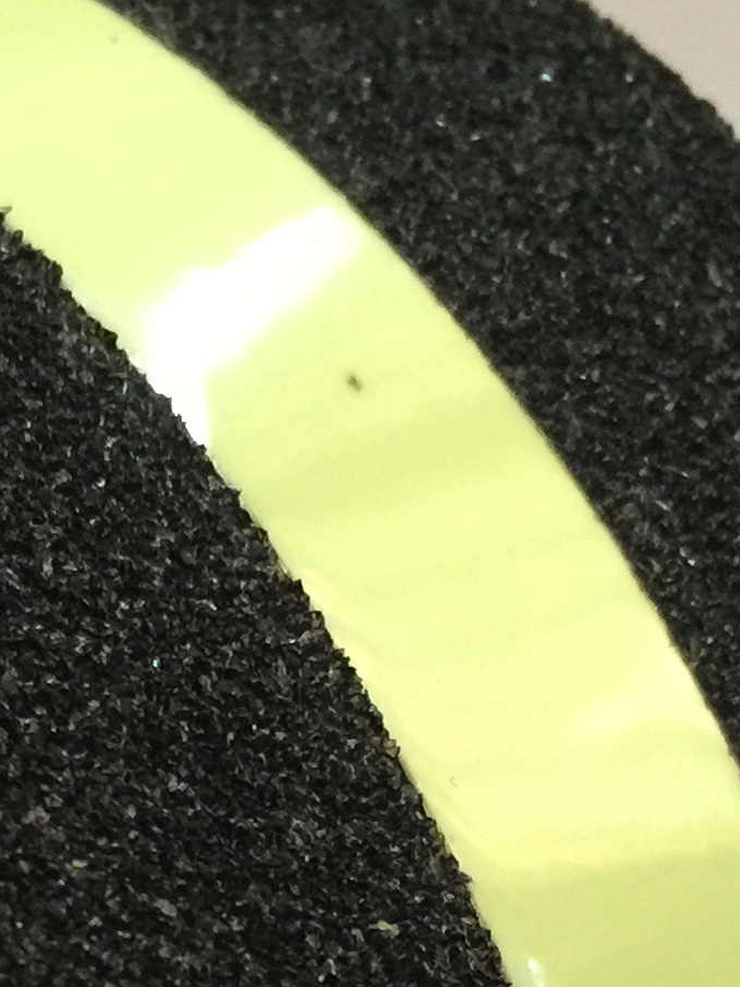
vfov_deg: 17.9
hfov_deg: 13.8
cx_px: -36
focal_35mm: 105
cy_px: 1147
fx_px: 2992
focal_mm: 4.15
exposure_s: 1/17
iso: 160
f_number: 2.2
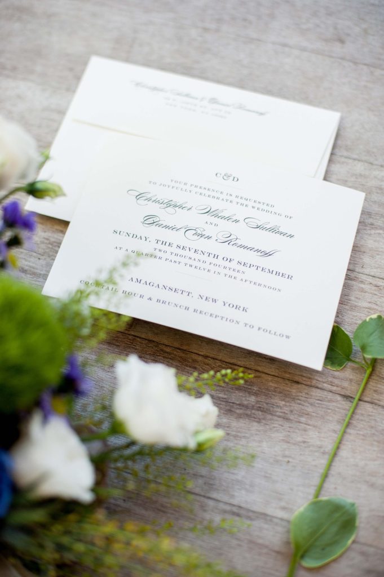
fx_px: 801
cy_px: 288
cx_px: 192
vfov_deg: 39.6
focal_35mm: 50
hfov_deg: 26.9
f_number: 2.5
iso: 500
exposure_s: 1/1600
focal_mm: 50
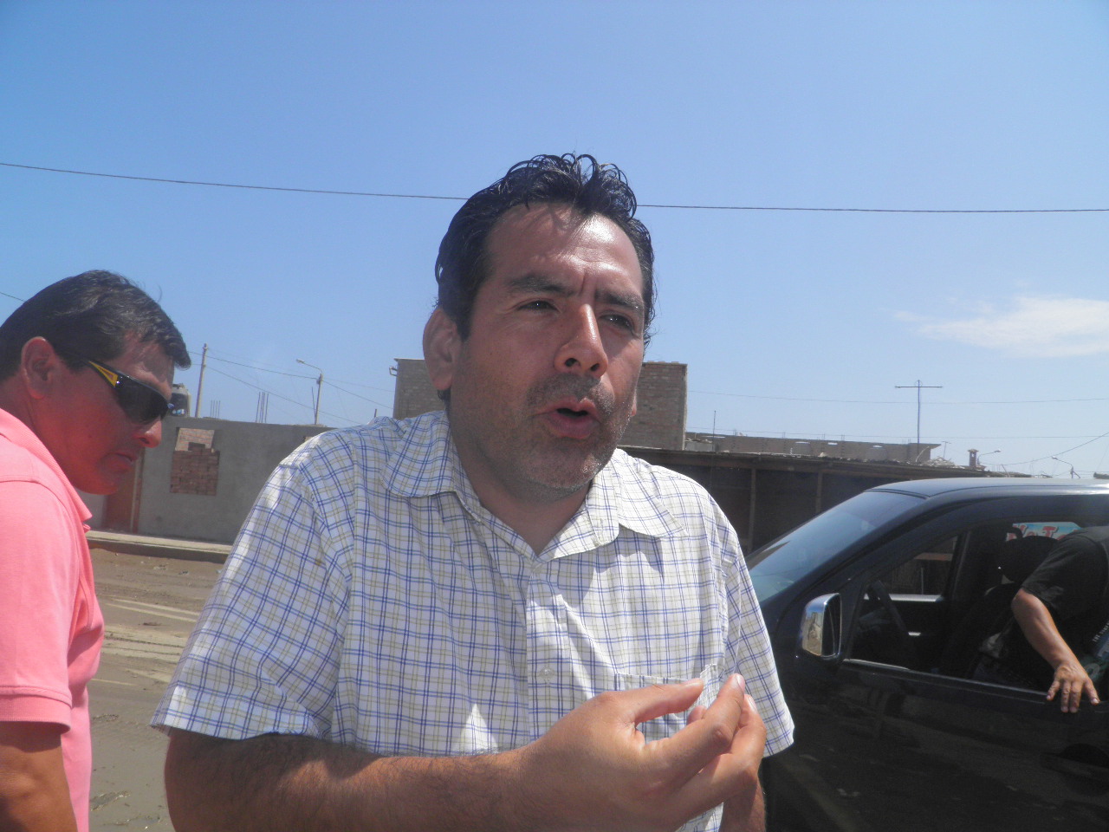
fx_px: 897
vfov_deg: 49.7
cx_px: 554
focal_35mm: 28
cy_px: 416
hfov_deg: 63.4
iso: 100
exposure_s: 1/640
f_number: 5.7
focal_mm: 4.9
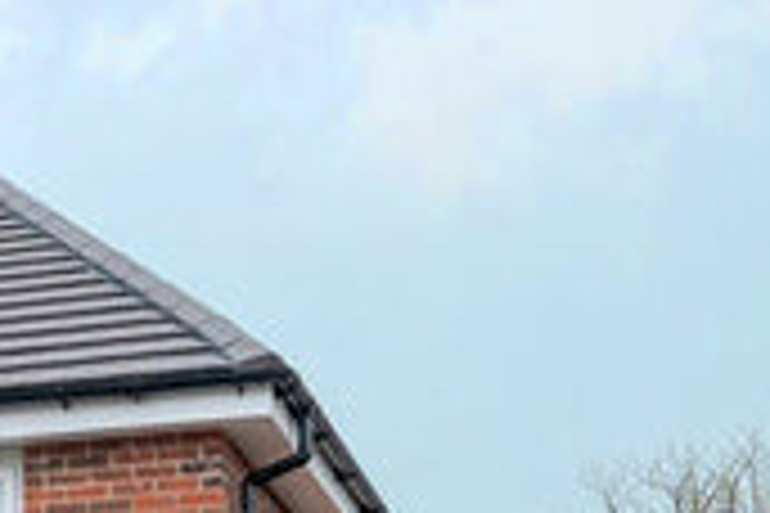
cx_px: -194
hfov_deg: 15.9
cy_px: 790
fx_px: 2631
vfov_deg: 10.7
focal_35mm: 123
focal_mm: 30
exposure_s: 1/1000
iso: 400
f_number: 8
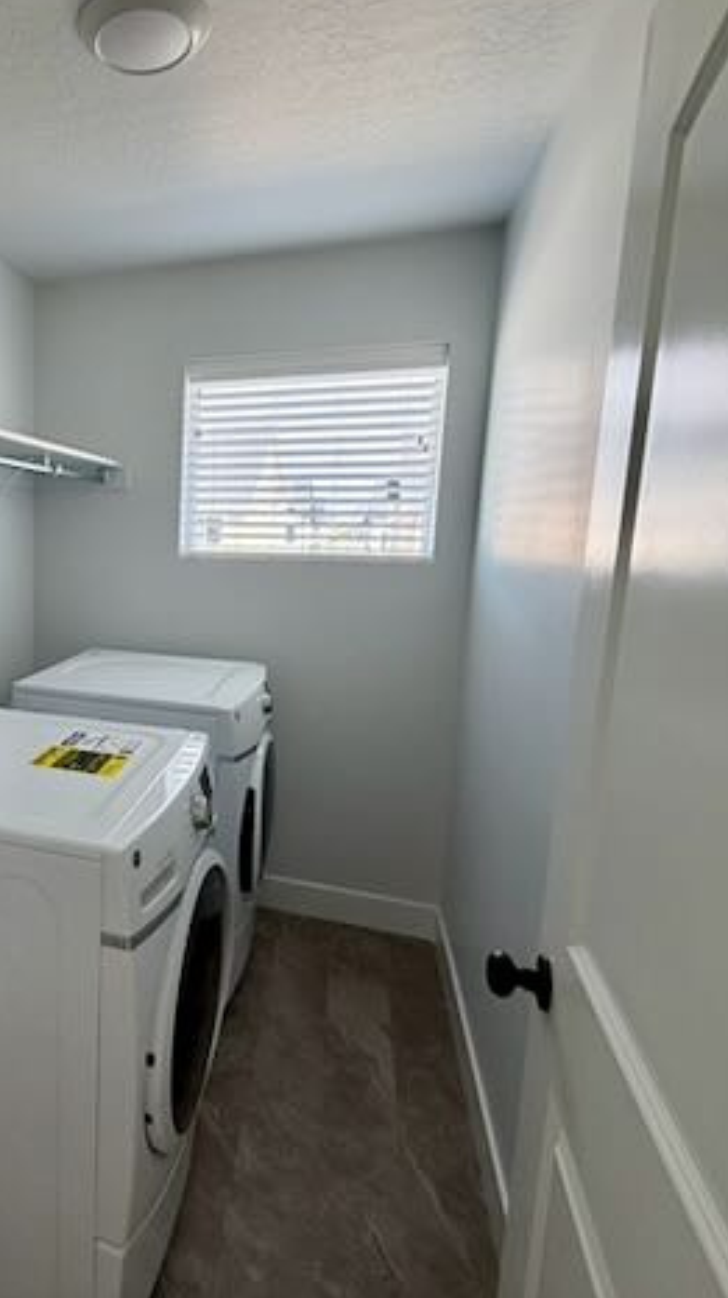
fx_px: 722
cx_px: 78
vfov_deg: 83.9
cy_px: 634
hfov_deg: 48.2
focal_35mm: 21
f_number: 2.2
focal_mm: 2.22
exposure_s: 1/121
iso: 125
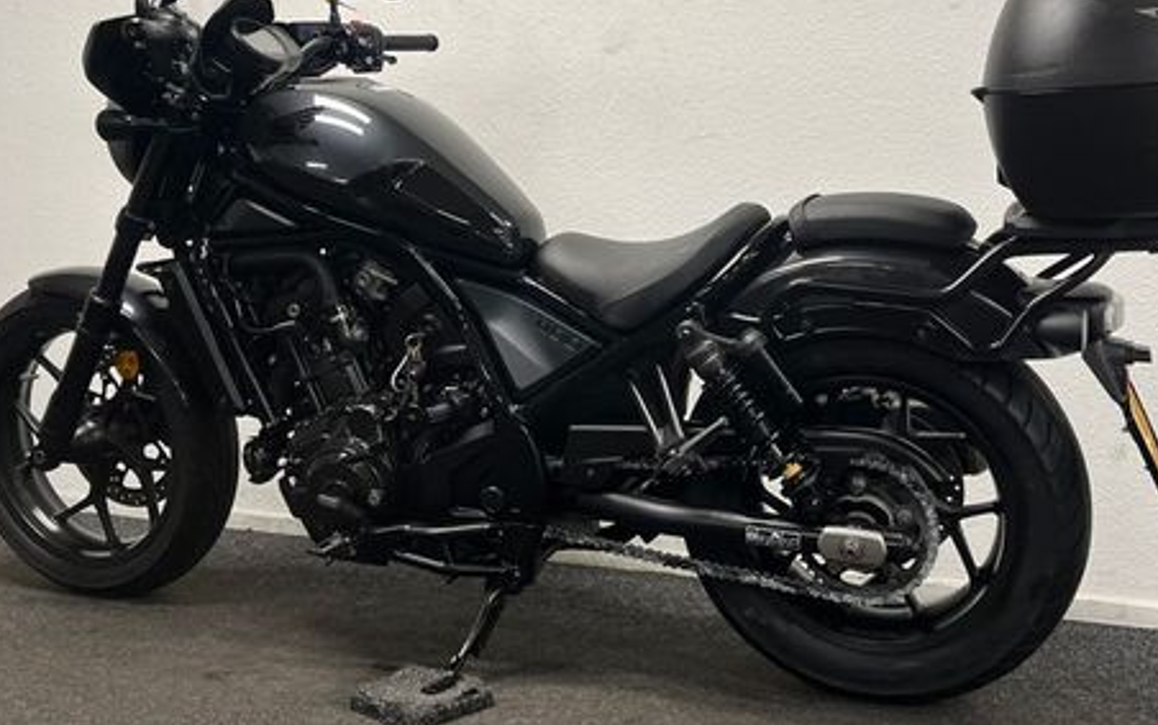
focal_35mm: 39
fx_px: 1231
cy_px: 259
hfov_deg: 50.3
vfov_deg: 32.6
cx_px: 643
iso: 125
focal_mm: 5.1
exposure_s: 1/100
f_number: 1.6
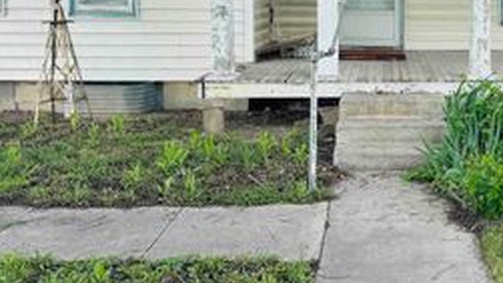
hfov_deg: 38.5
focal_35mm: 52
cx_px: 399
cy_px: 25
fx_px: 693
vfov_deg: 22.4
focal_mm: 6.76
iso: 80
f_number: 1.78
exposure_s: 1/1042
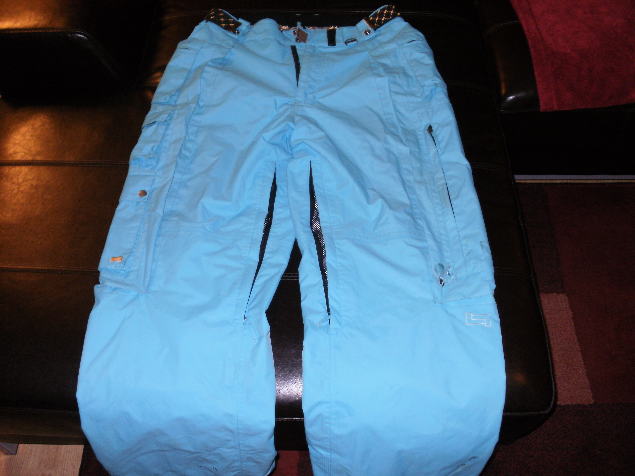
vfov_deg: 39.7
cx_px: 318
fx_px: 660
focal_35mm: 36
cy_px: 238
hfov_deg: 51.4
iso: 125
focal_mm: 6.3
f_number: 3.5
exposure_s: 1/30
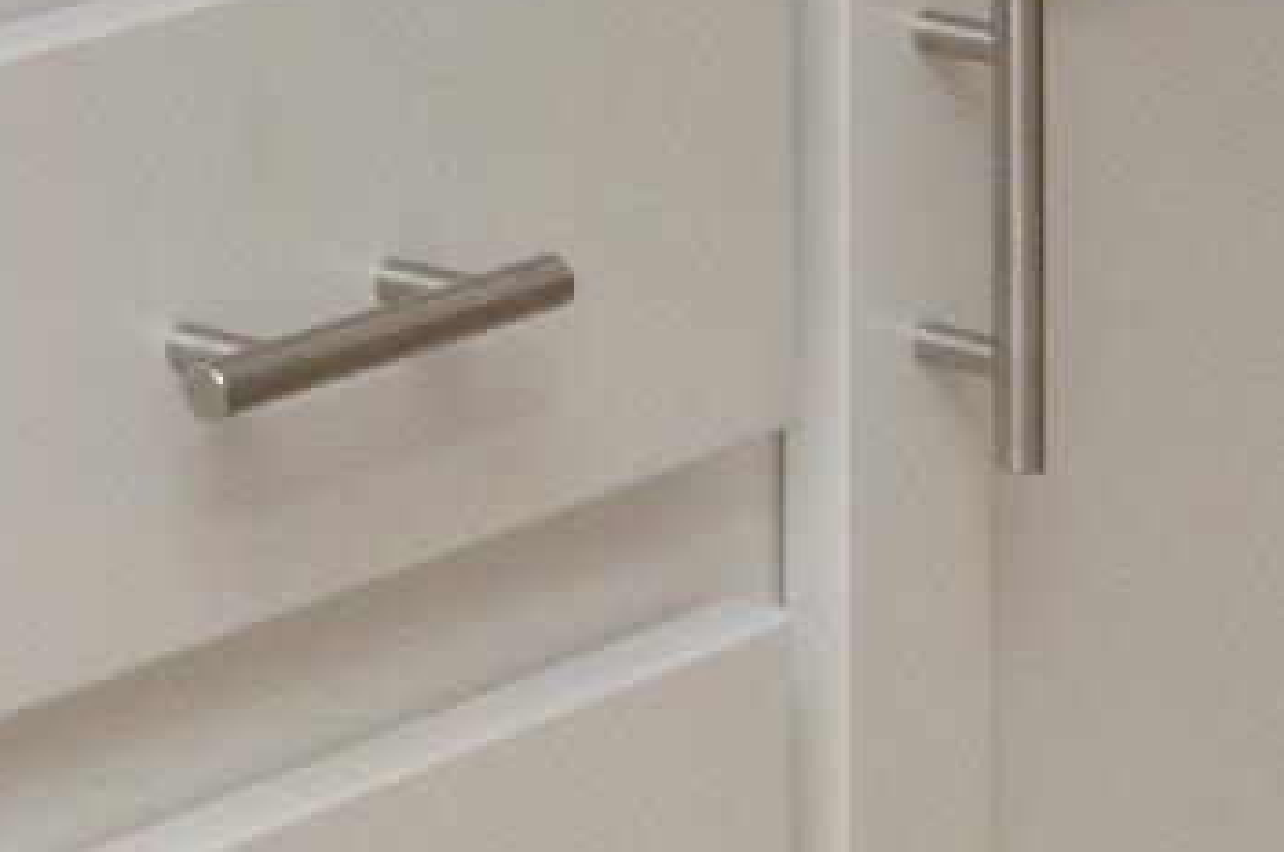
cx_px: -1328
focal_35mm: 175
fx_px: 6233
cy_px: -1305
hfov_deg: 10.7
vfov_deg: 7.3
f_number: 9
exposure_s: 1/60
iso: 320
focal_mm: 30
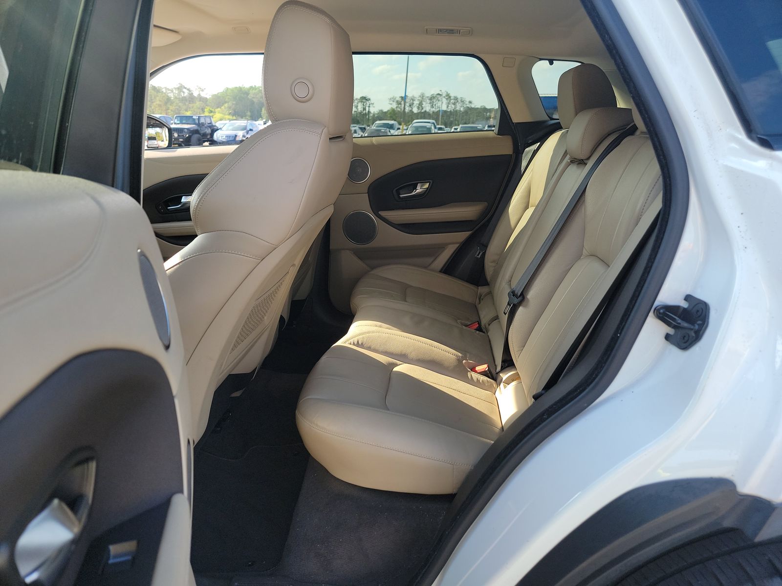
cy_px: 293
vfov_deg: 56.8
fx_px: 542
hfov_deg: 71.6
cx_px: 391
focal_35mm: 24
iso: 50
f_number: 1.8
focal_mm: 6.7
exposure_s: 1/133
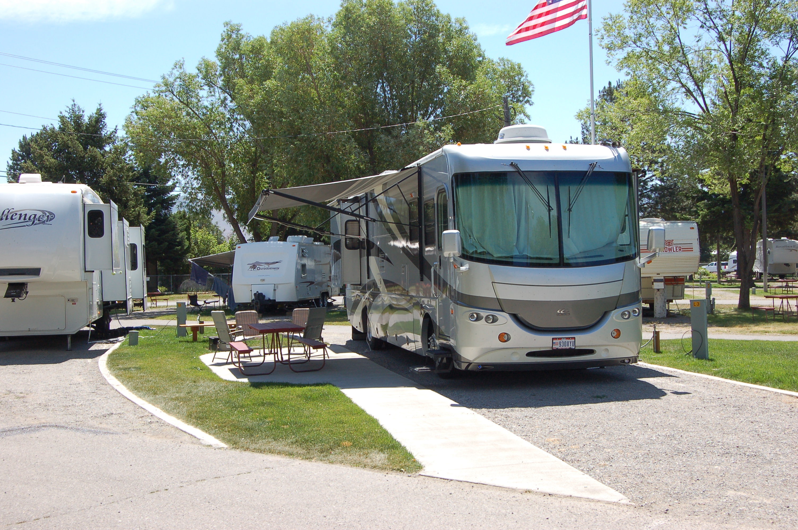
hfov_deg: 43.6
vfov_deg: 29.8
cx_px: 399
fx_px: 997
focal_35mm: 45
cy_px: 265
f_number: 10
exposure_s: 1/250
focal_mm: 30
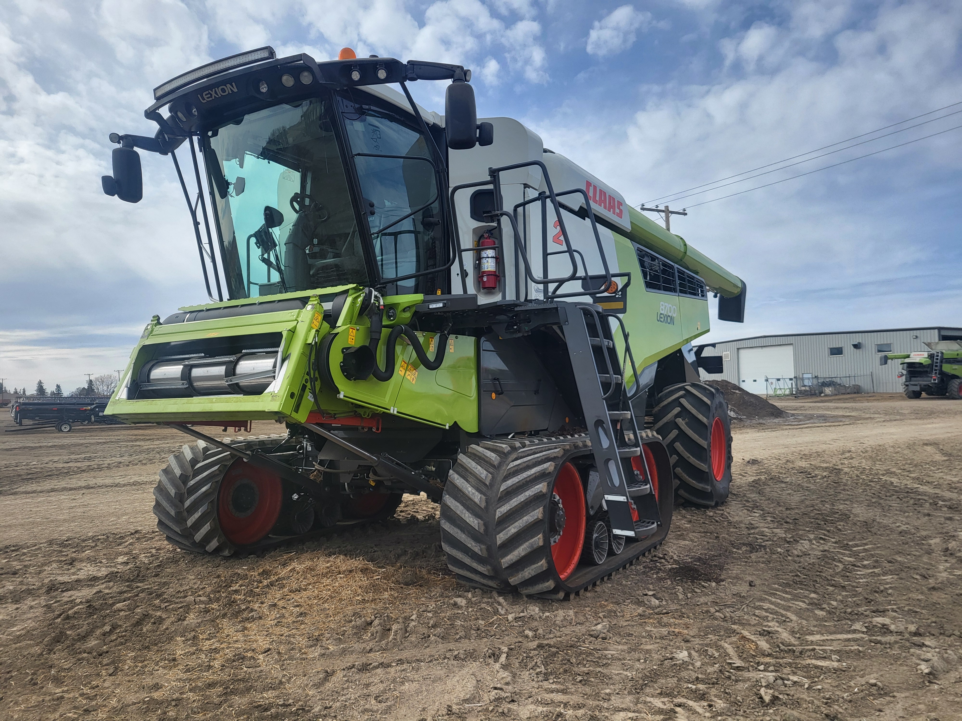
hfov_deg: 67.3
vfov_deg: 53.1
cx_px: 481
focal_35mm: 26
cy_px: 360
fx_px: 723
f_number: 1.8
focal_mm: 5.4
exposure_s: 1/2497
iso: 40
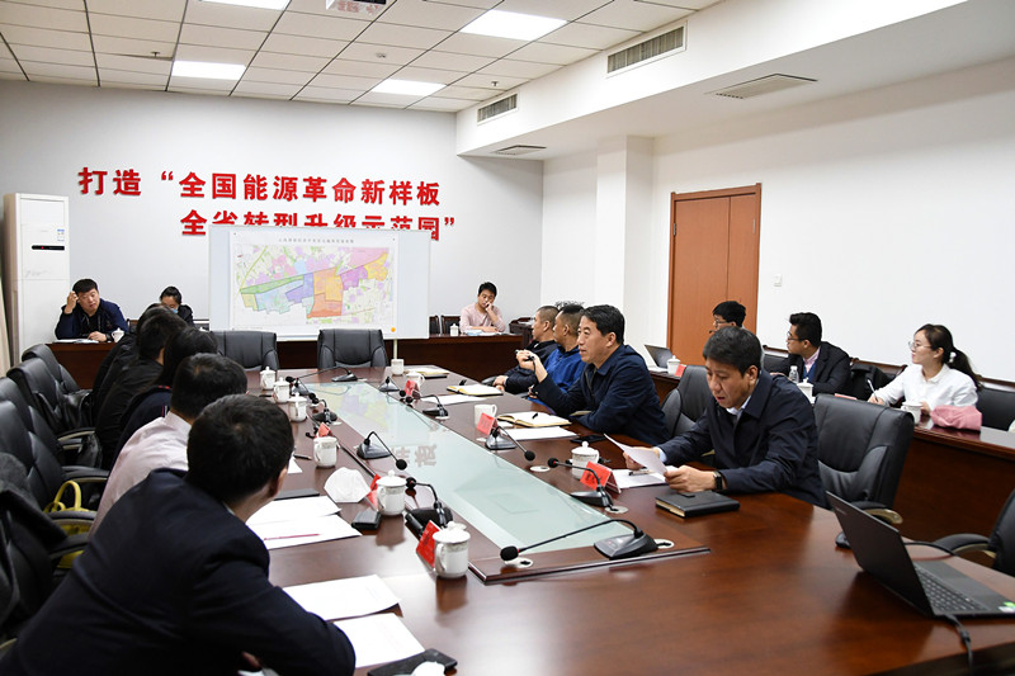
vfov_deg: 43.6
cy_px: 338
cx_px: 508
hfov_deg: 61.9
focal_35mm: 30
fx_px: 846
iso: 2000
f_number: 4.5
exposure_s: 1/80
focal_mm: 20
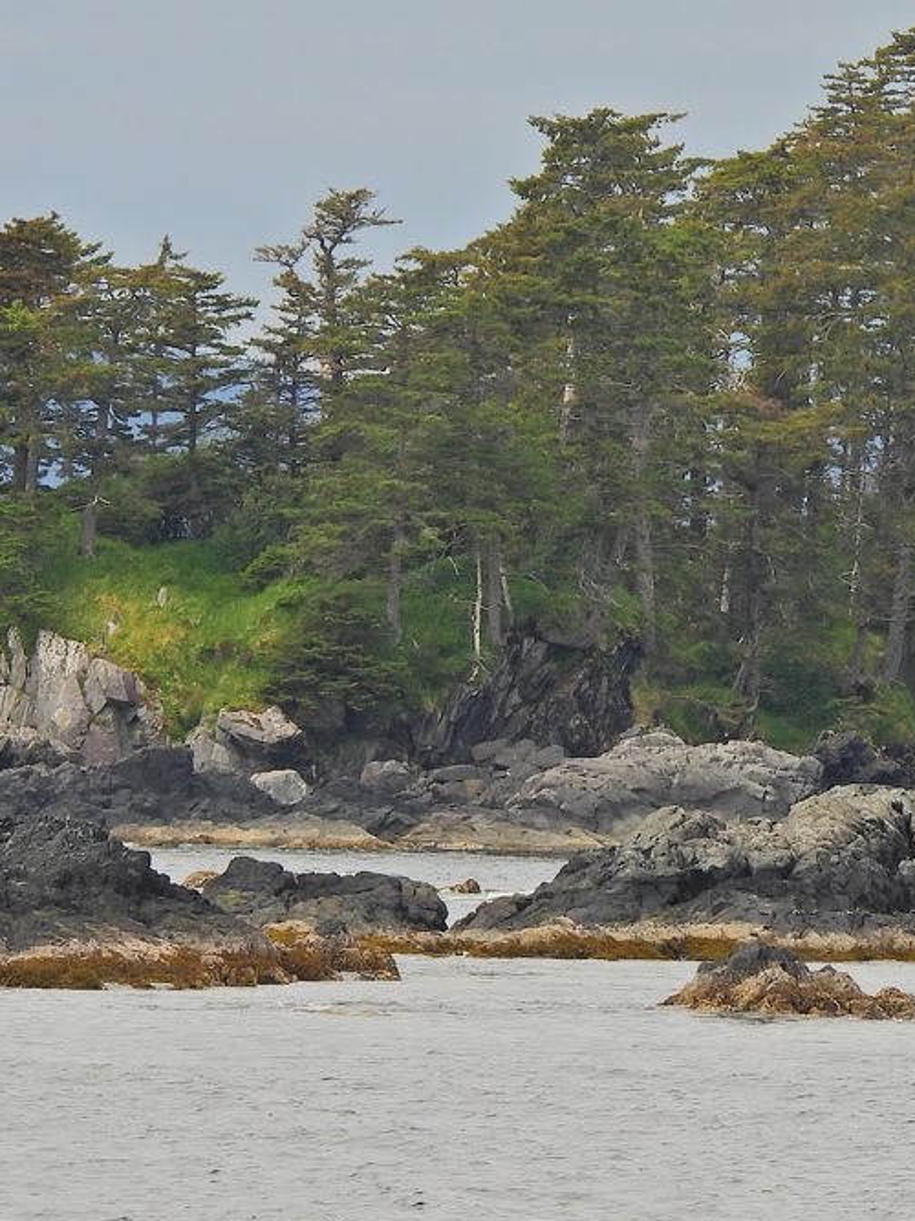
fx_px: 30460
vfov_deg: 2.3
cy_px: 438
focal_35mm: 864
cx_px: 642
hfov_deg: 1.7
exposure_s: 1/500
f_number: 5
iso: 100
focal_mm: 80.3
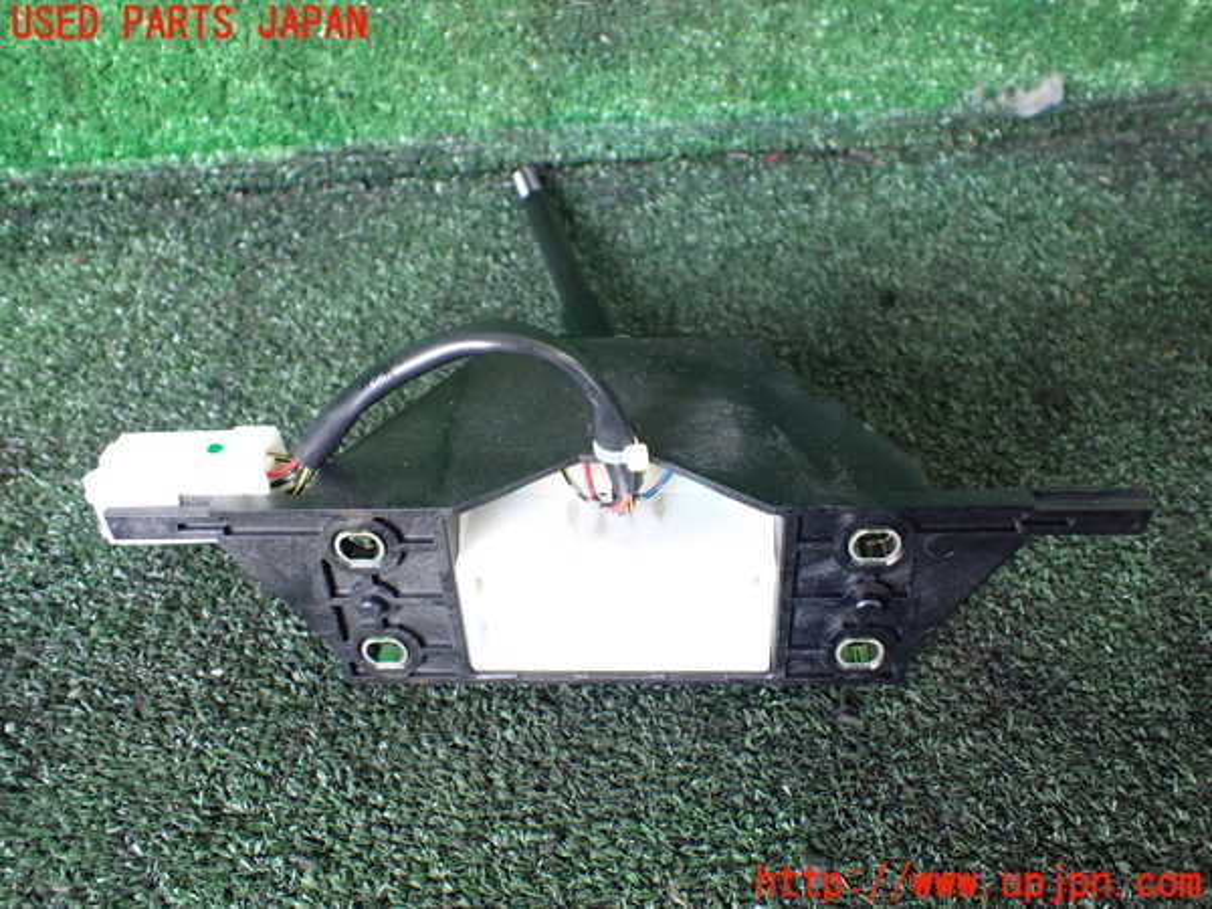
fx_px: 1050
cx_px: 606
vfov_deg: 46.8
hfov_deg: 60.0
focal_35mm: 30
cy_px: 454
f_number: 2.3
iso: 800
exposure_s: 1/80
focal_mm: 5.4
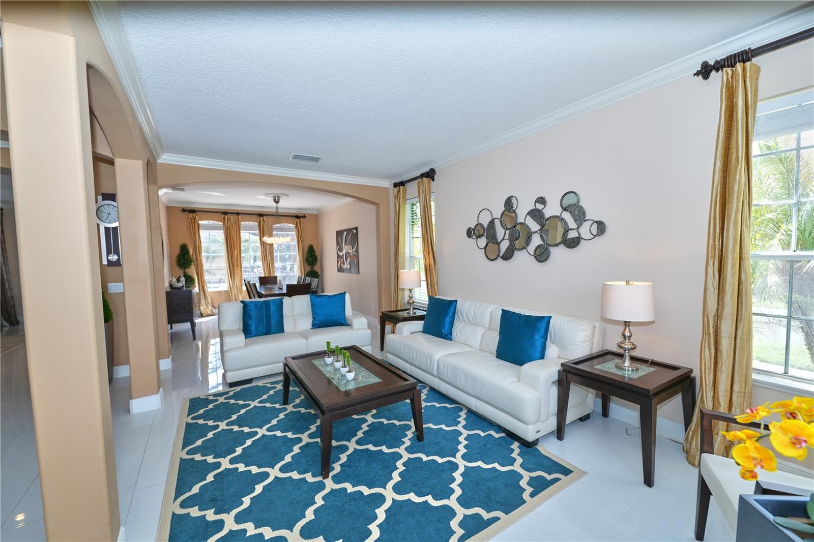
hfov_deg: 104.3
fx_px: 316
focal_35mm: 14
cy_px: 271
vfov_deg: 81.2
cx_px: 407
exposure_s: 1/250
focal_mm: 14
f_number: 4
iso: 400
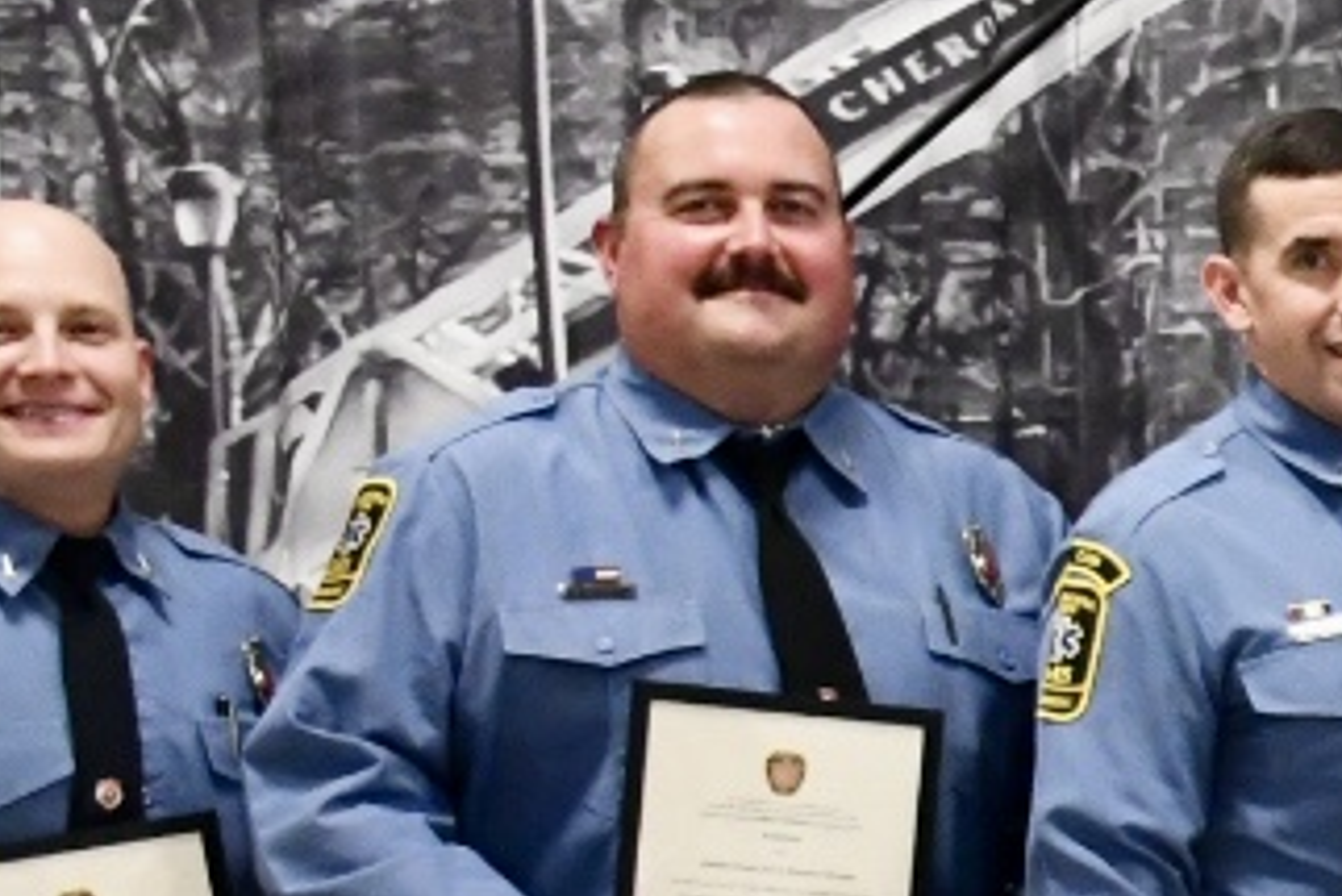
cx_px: 3038
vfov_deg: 7.0
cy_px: 896
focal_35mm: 196
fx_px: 7309
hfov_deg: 9.5
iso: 3200
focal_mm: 26
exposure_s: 1/100
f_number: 3.8
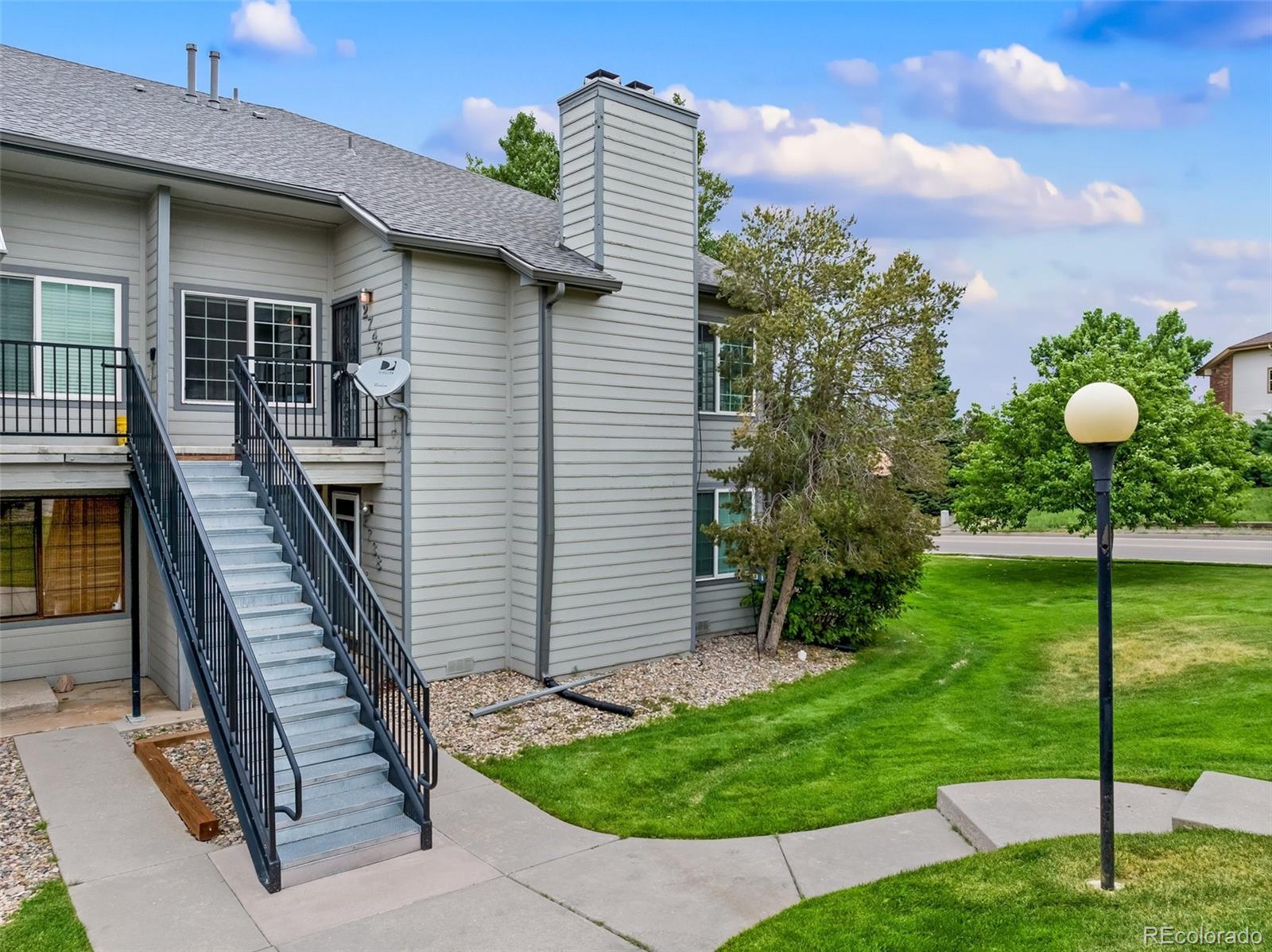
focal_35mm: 24
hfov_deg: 71.6
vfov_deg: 56.7
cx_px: 636
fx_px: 881
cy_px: 476
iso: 250
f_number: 2.8
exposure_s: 1/400
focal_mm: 12.29
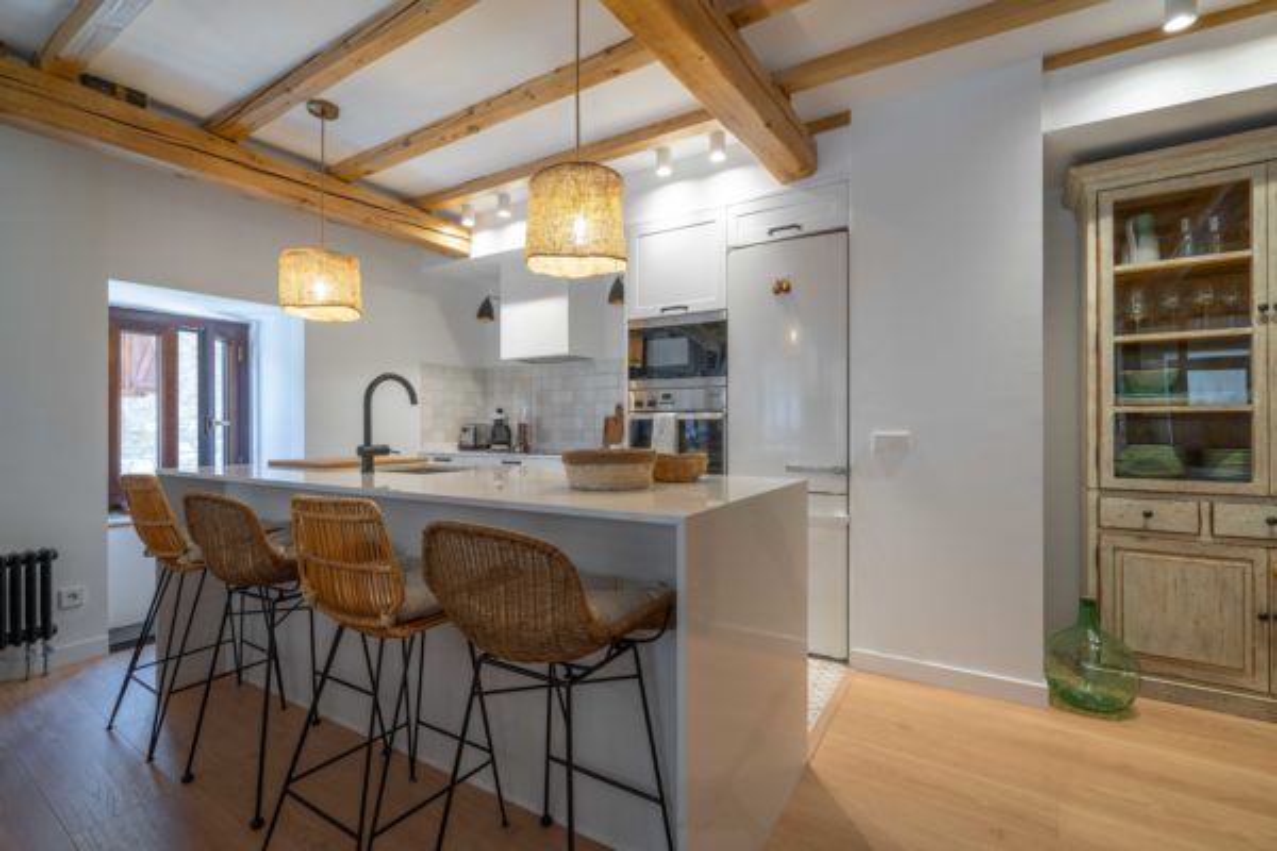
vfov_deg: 73.7
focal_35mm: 16
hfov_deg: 96.7
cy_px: 426
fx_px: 568
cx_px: 638
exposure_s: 1/10
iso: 200
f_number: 7.1
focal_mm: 16
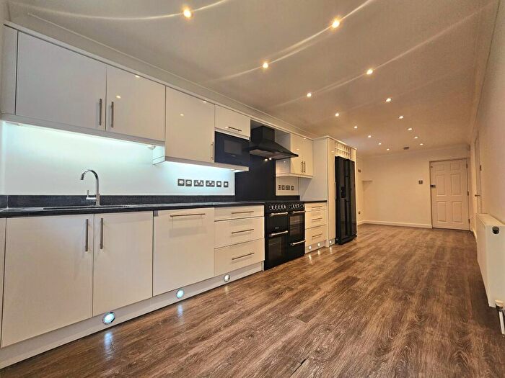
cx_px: 252
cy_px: 189
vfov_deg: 89.9
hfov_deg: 106.2
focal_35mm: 13
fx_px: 190
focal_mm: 2.2
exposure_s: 1/71.4
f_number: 2.2
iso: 125
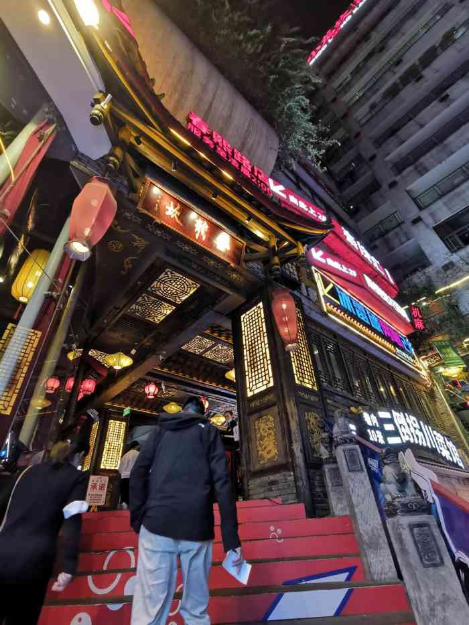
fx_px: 307
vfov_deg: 91.0
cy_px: 312
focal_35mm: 17
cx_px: 234
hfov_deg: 74.7
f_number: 2.2
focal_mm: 2.26
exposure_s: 1/50
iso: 320
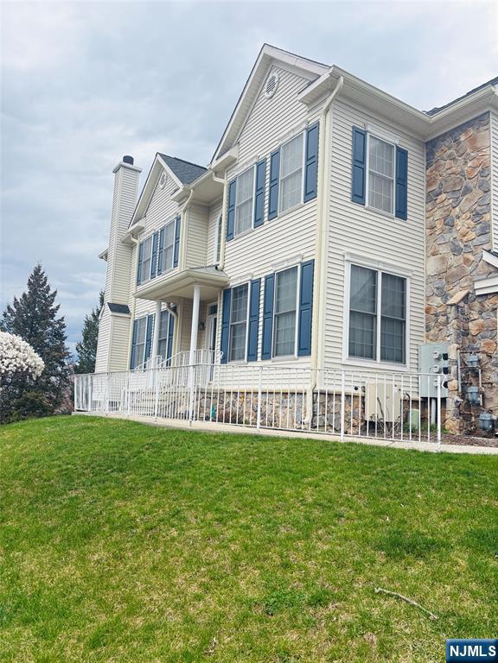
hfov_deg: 53.1
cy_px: 332
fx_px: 499
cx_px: 249
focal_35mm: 26
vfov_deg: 67.3
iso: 50
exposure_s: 1/1626
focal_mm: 5.96
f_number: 1.6
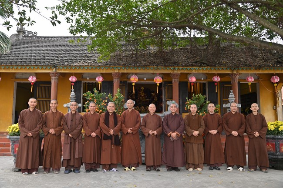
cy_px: 94
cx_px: 142
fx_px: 251
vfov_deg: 41.0
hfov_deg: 58.8
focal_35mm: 32
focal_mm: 32
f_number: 5.6
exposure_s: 1/100
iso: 100
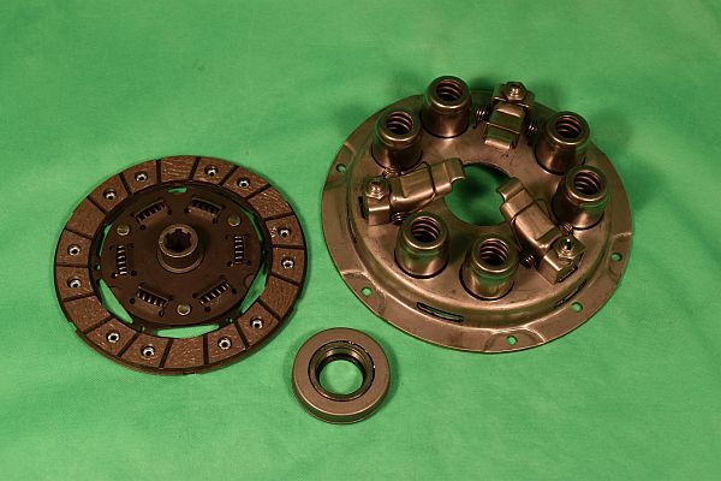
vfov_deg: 25.1
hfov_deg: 36.9
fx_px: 1081
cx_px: 360
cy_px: 240
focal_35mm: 54
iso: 360
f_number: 8
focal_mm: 36
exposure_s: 1/250
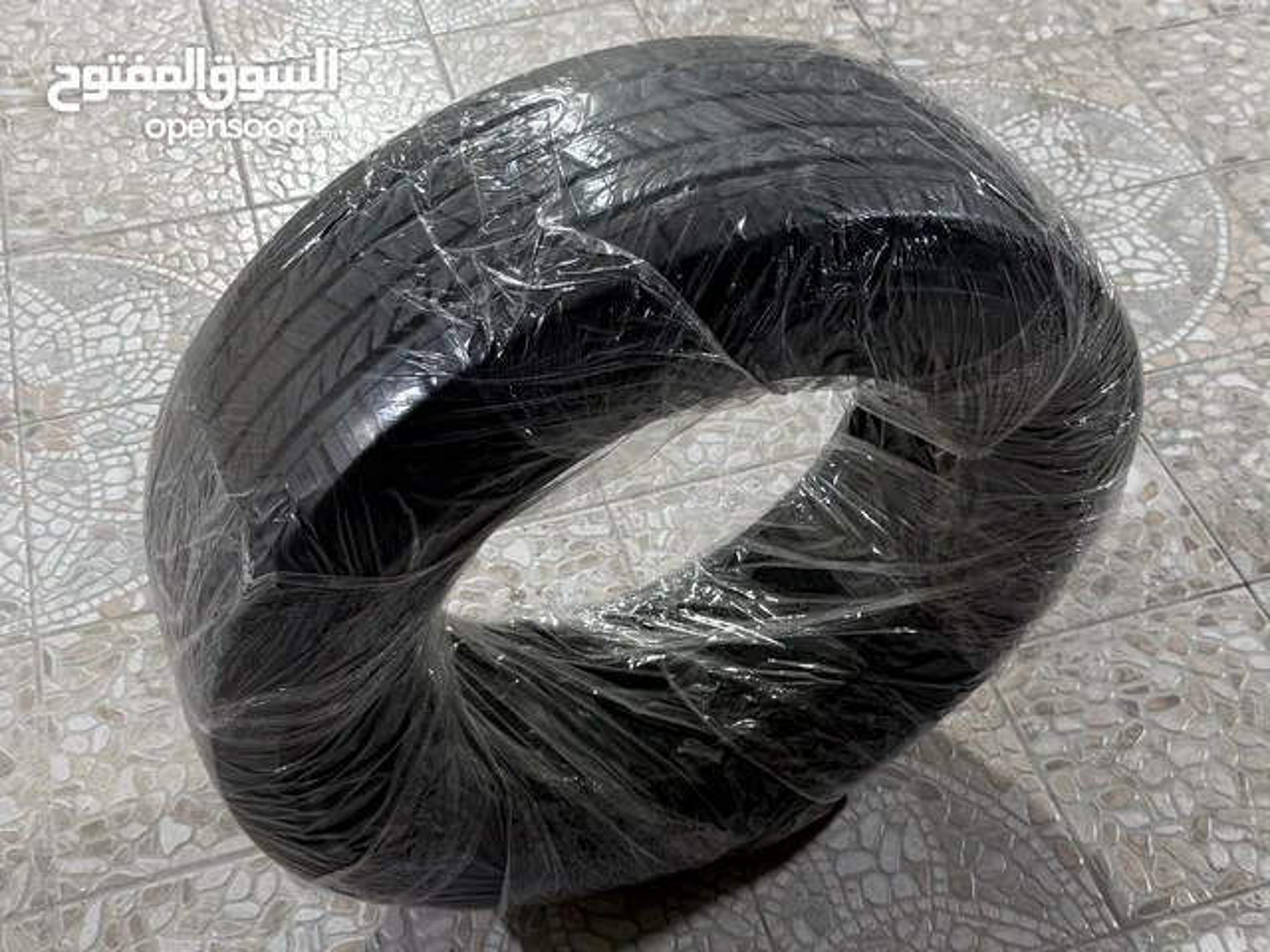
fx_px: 881
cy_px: 476
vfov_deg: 56.8
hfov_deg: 71.6
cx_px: 635
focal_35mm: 24
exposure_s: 1/50
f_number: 1.78
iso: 160
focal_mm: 6.76
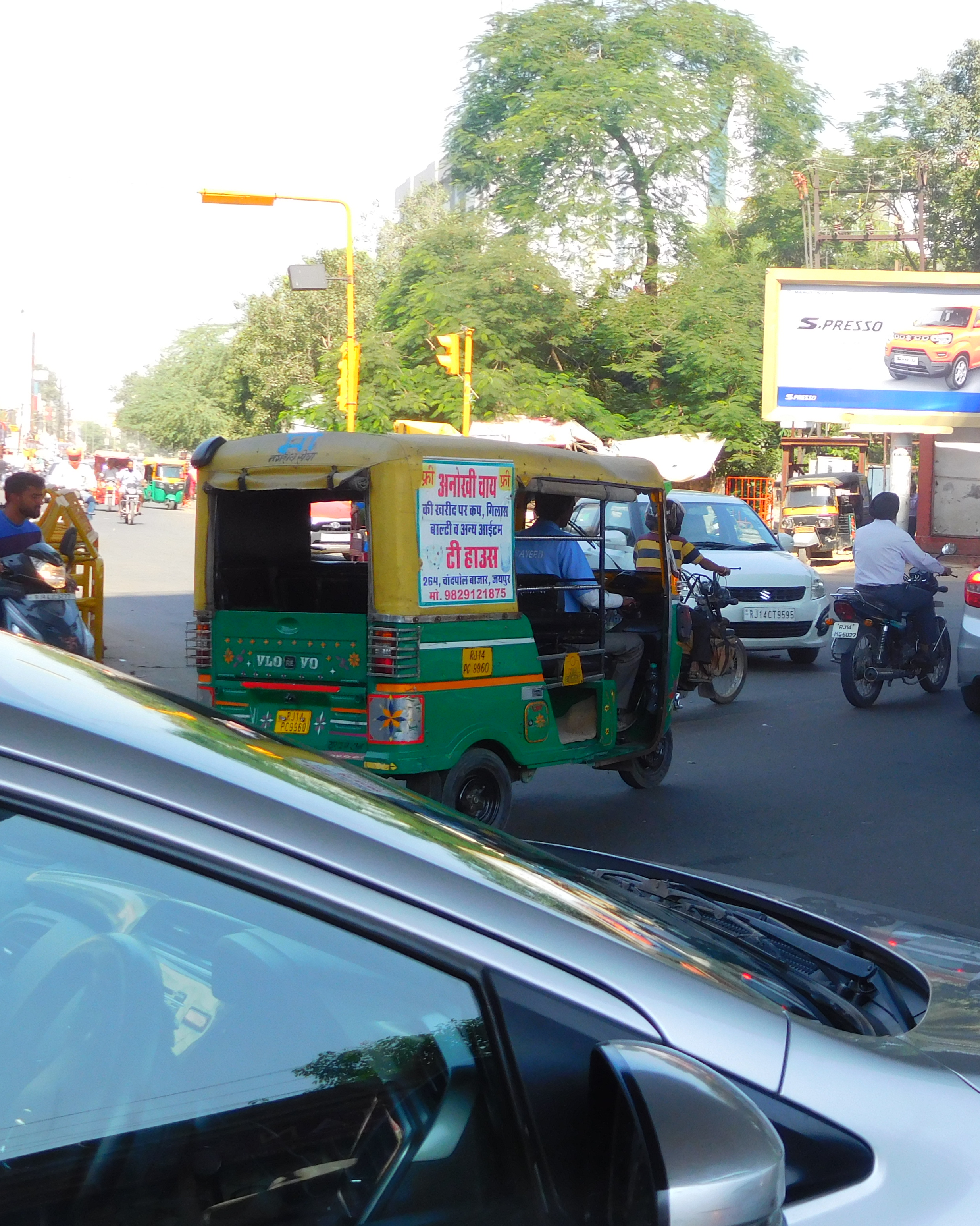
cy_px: 577
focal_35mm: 51
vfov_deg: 36.6
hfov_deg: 28.7
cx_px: 853
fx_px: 1849
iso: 125
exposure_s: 1/320
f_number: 3.8
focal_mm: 6.2
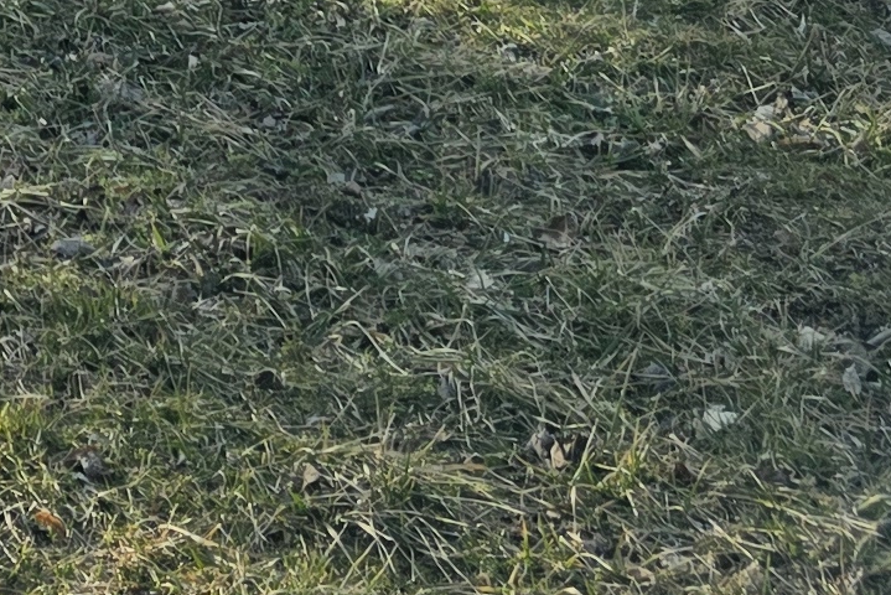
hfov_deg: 13.5
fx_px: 3293
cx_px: -819
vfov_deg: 8.5
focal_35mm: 133
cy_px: -1237
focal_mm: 6.3
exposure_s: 1/950
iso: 12
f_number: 1.7
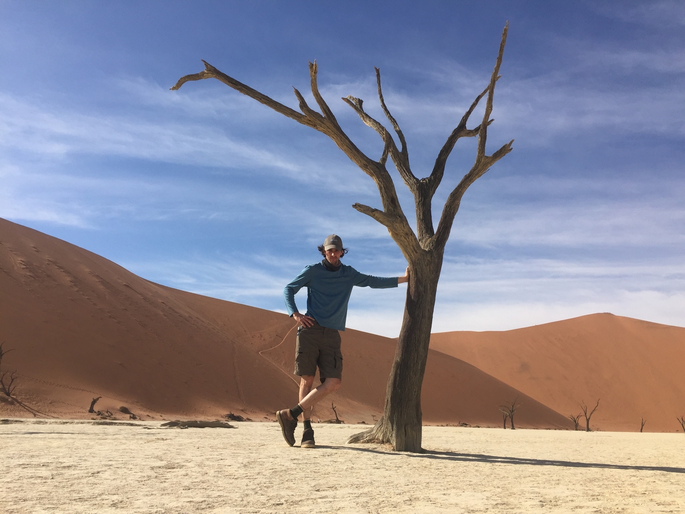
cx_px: 342
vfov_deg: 48.2
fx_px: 574
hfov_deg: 61.7
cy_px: 257
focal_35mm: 29
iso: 32
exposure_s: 1/2825
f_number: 2.2
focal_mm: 4.15
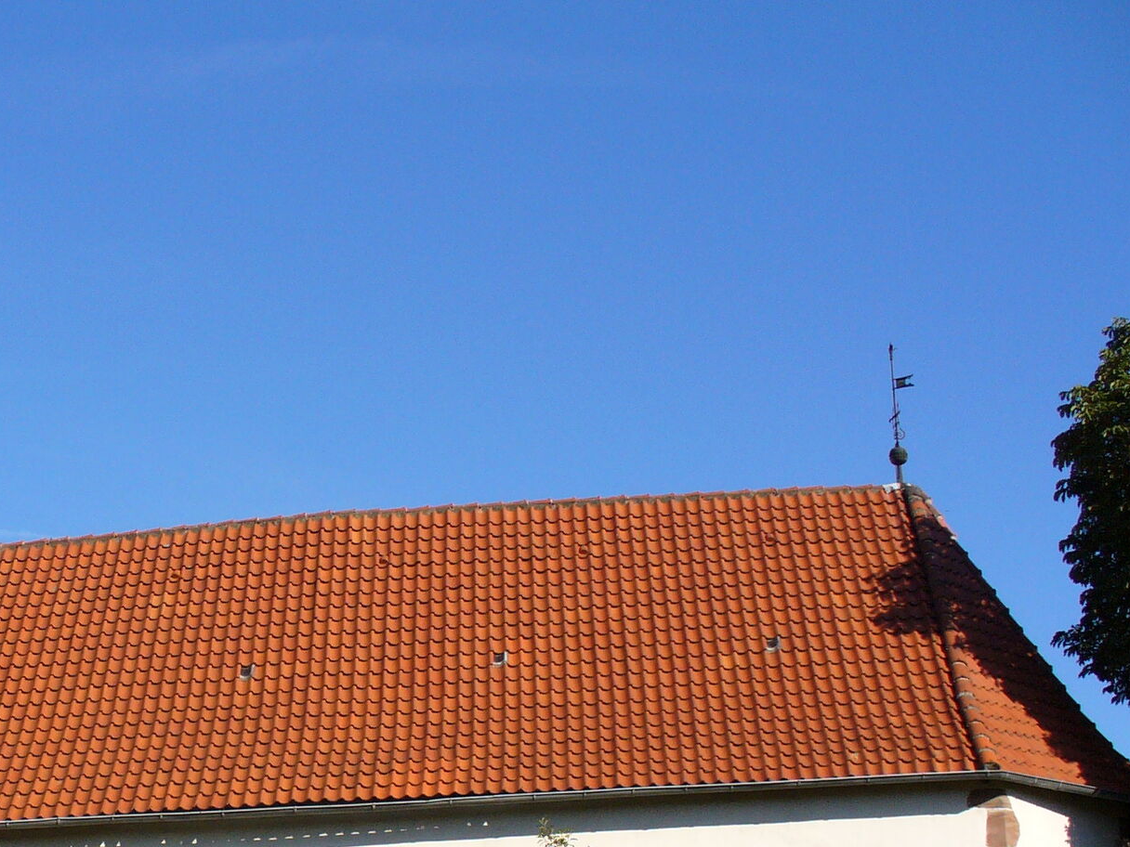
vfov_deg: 20.6
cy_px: 742
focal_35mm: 70
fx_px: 2285
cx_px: 142
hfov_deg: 26.9
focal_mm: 6.1
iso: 80
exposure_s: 1/320
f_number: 5.6
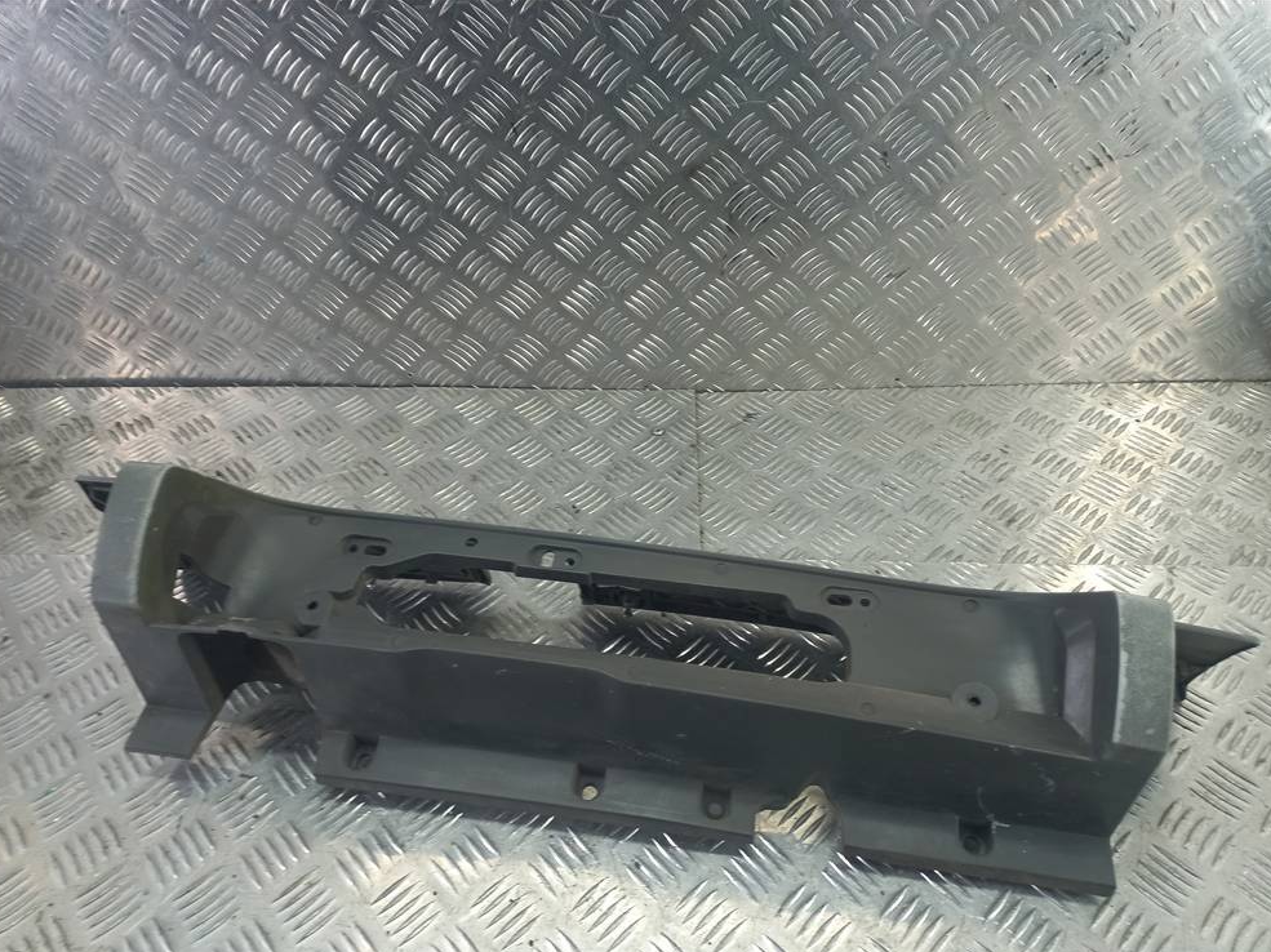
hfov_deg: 67.3
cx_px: 645
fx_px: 954
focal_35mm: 26
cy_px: 493
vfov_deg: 53.0
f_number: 1.8
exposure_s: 1/50
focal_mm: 4.6
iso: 80
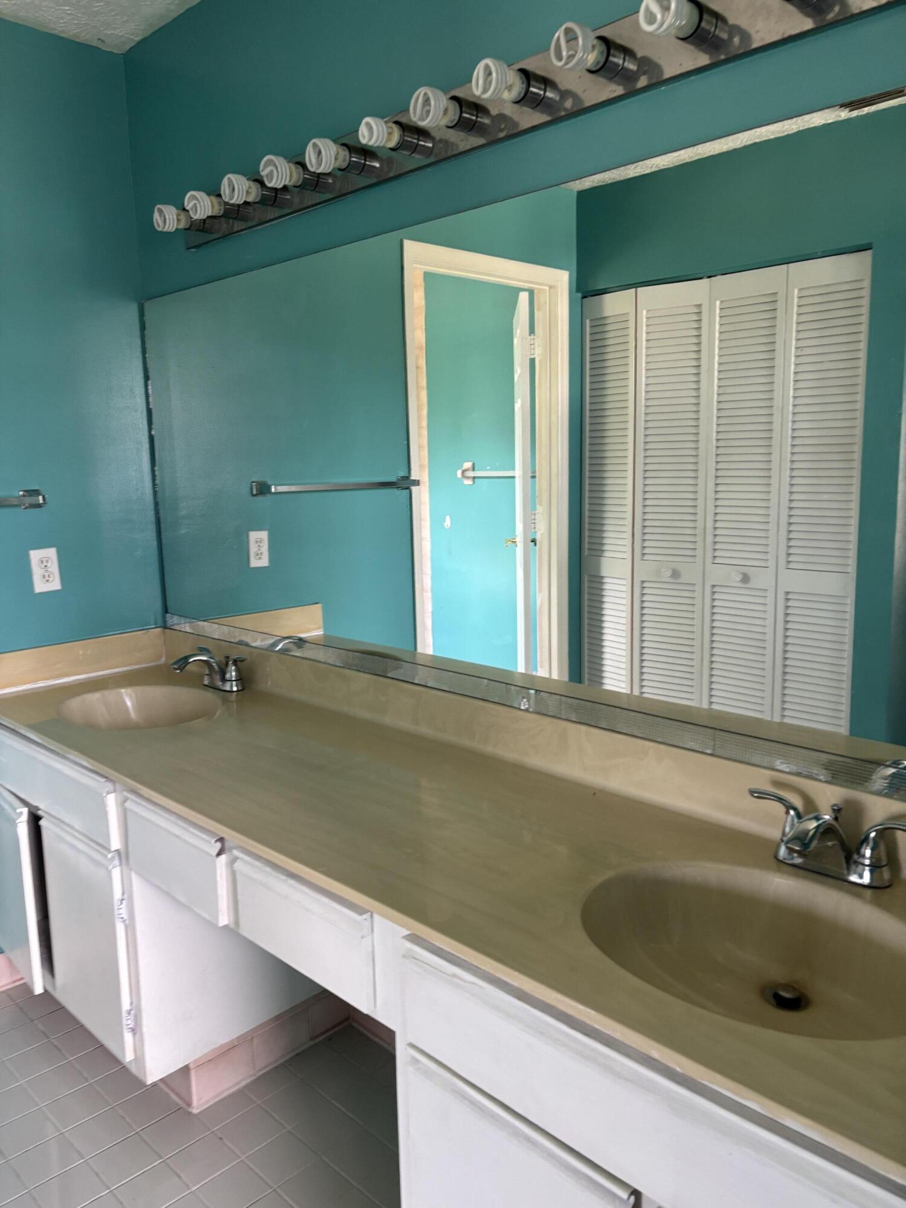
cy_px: 604
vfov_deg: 67.3
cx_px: 453
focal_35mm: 26
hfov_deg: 53.1
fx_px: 907
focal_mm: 5.96
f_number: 1.6
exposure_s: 1/60
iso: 160
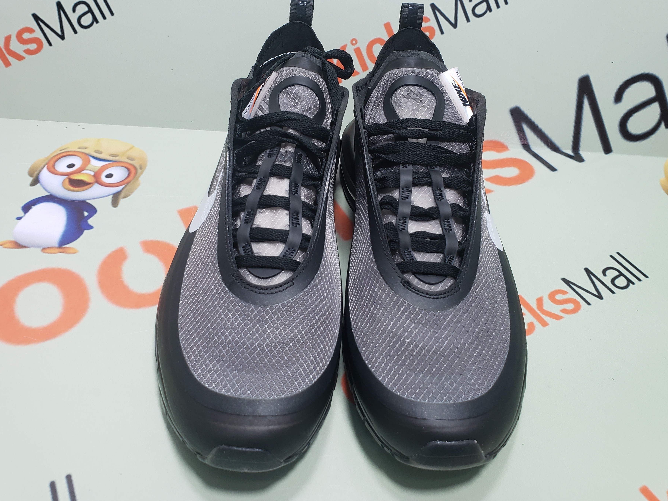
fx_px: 560
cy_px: 233
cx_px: 344
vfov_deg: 48.2
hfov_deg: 61.6
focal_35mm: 29
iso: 125
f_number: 2.4
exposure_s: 1/50
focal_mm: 4.3
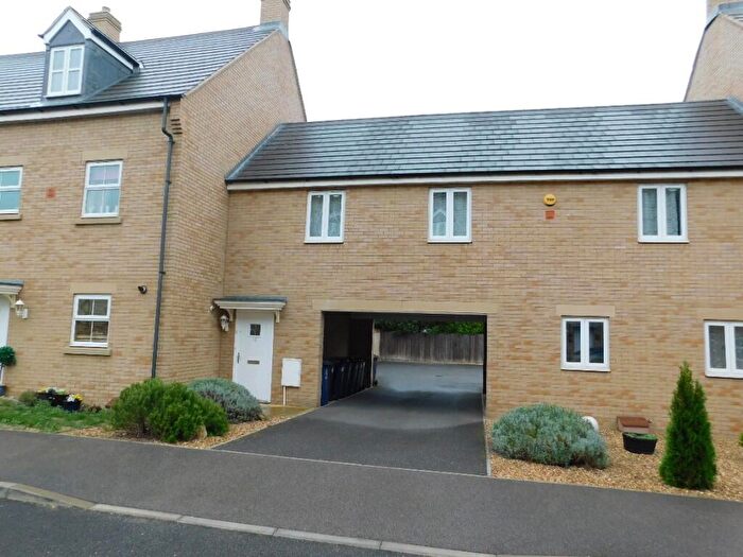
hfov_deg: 73.9
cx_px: 372
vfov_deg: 58.9
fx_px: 494
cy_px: 278
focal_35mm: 23
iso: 125
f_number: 3
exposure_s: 1/160
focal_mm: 4
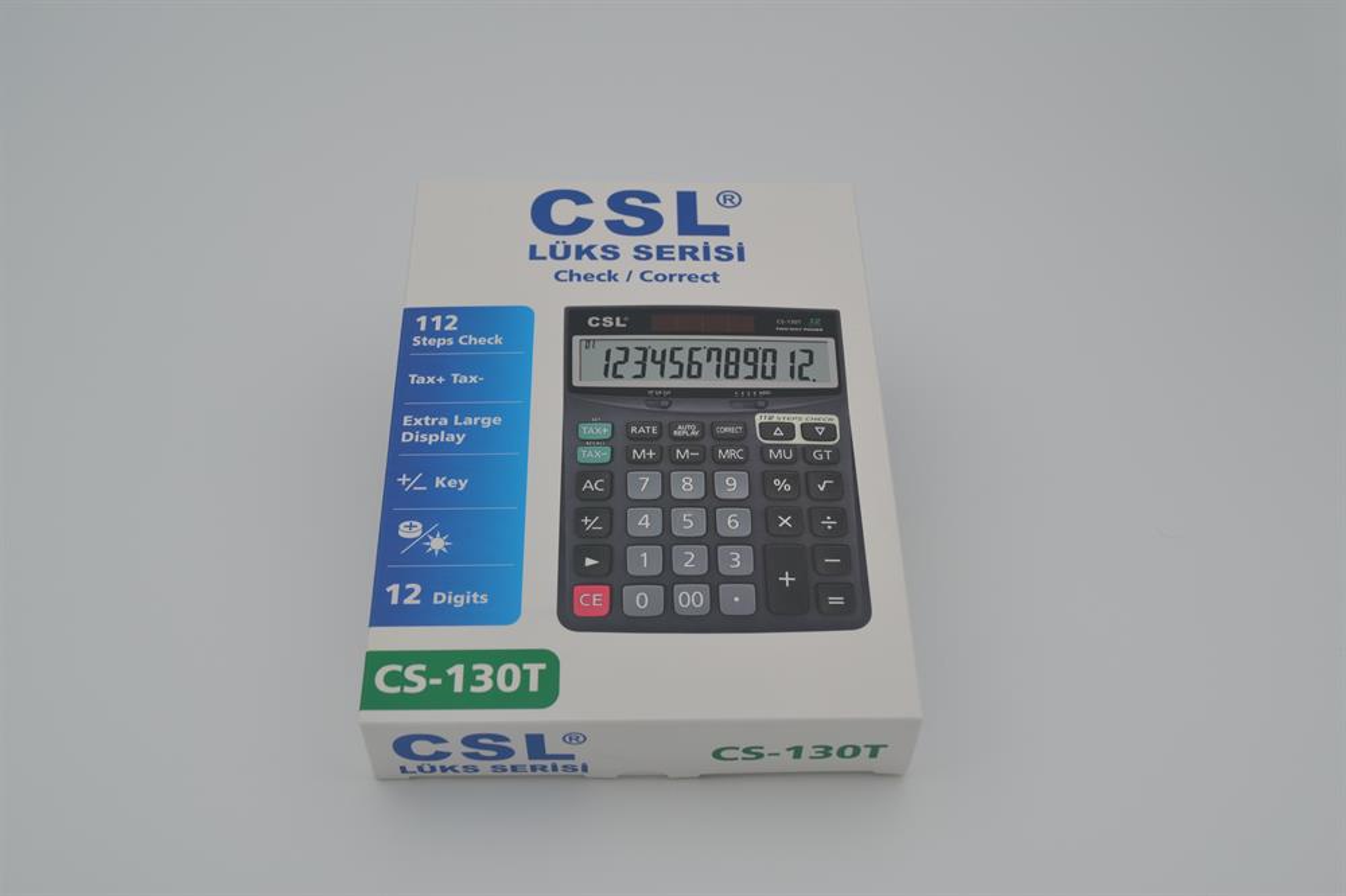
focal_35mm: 39
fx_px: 1458
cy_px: 448
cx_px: 673
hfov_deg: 49.6
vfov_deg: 34.2
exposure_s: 1/80
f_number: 6.3
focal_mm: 26
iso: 100
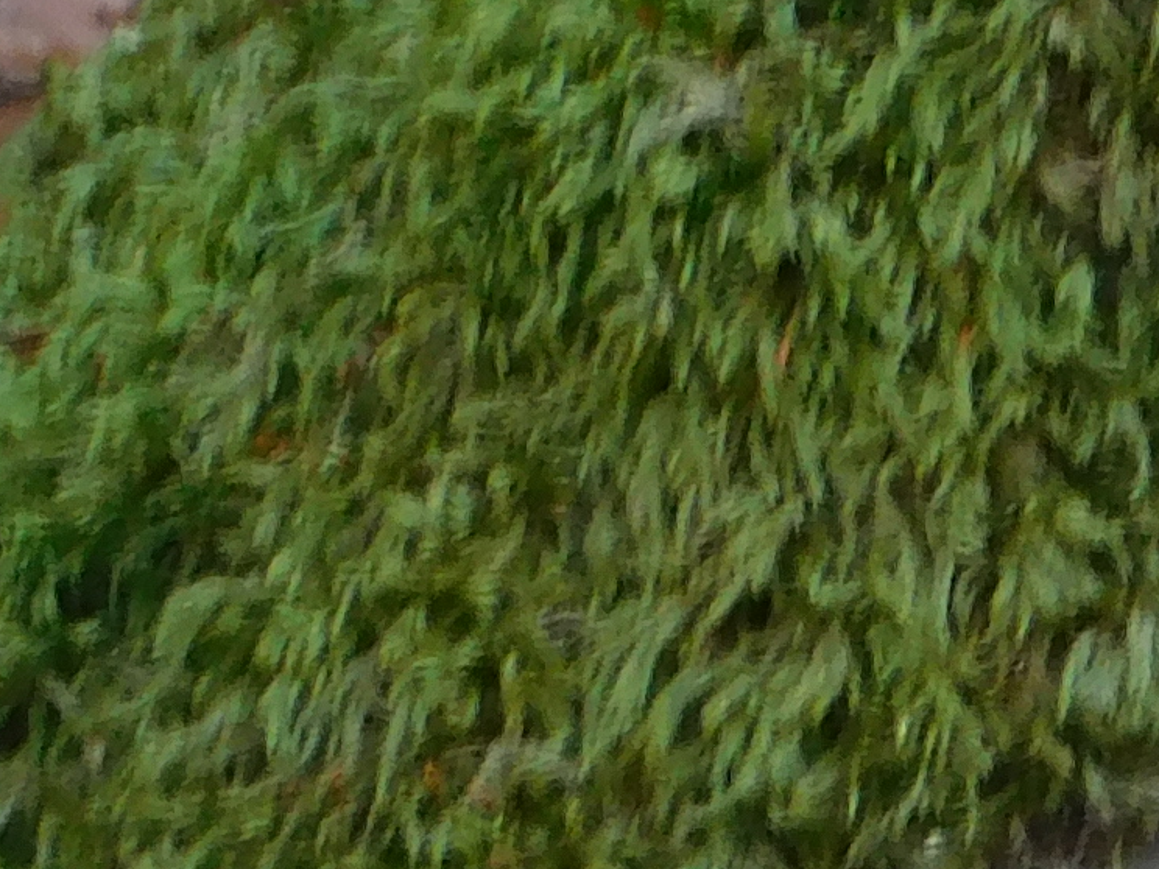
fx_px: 48113
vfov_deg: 1.0
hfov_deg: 1.4
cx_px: 1921
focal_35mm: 1437
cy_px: 445
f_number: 5.6
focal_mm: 41.3
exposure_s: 1/30
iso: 125
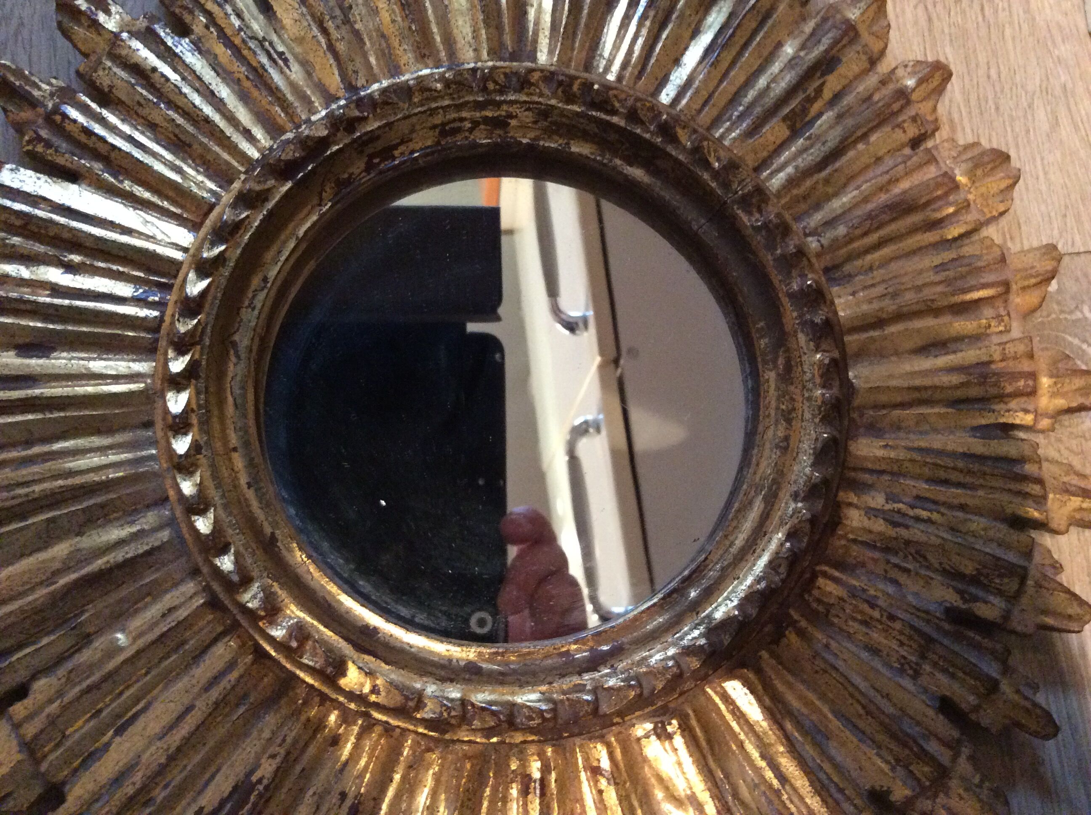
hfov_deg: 56.9
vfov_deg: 44.1
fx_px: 1007
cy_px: 408
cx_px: 546
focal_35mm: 32
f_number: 2.4
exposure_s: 1/17
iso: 320
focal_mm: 3.3
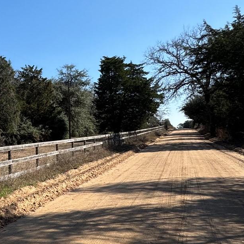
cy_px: 138
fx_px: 327
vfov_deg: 40.8
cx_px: -43
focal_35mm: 41
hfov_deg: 33.8
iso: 50
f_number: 2.2
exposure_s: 1/1567
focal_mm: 2.22
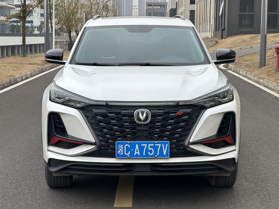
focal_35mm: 77
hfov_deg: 25.3
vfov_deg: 19.1
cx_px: 140
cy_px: 104
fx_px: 621
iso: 80
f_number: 2.8
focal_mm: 9
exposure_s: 1/99
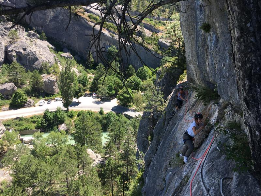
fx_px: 219
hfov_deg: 61.7
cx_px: 130
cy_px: 98
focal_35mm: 29
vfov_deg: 48.2
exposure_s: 1/432
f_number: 2.2
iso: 25
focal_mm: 4.15
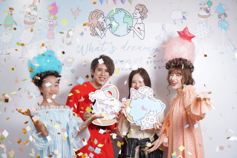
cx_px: 118
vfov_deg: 26.5
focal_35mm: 51
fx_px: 336
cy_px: 79
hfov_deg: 38.9
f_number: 4
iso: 640
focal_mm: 51
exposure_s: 1/200
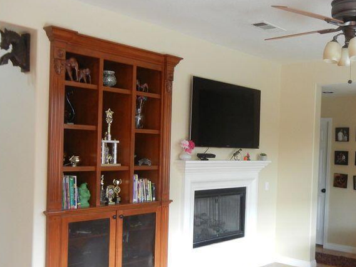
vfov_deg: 32.1
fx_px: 463
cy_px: 163
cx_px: 248
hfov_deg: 41.3
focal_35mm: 45
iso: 400
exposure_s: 1/18.4
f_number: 3.5
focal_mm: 5.4
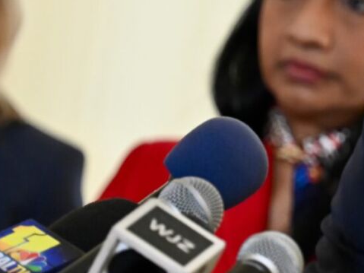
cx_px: 578
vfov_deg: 2.3
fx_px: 6697
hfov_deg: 3.1
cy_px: 44
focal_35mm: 637
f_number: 2.8
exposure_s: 1/200
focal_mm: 180
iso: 2200
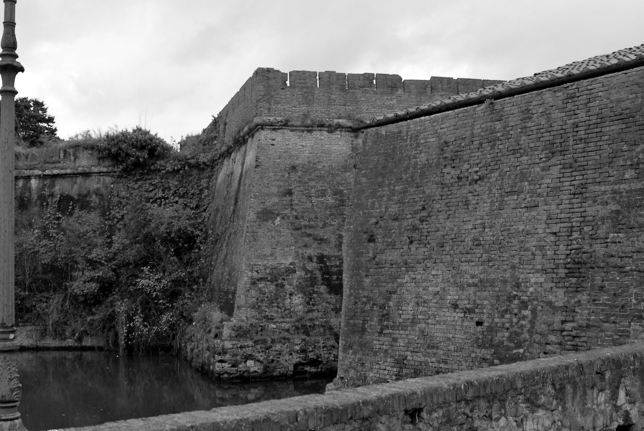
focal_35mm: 39
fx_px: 699
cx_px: 246
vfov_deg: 34.2
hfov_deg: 49.1
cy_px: 184
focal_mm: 16
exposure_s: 1/125
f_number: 5.6
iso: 250
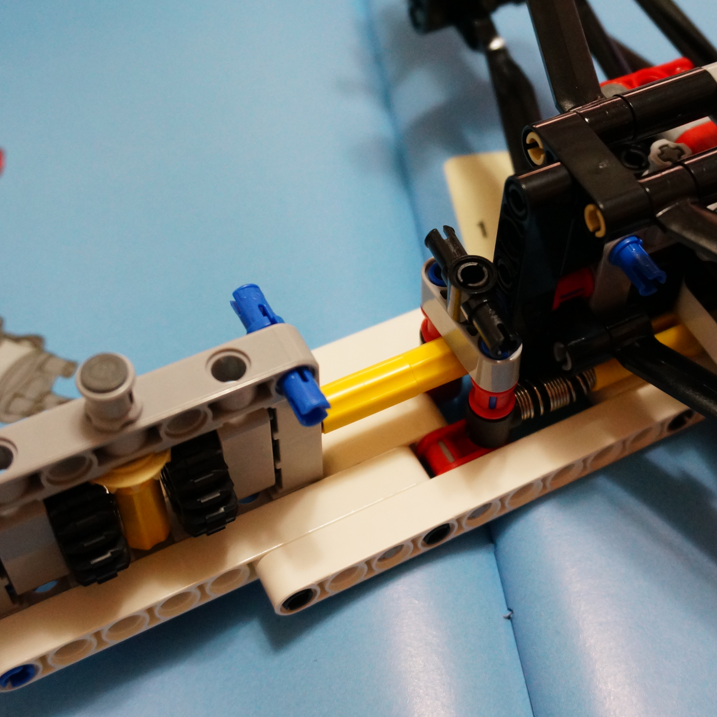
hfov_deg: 33.0
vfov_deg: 33.3
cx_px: 500
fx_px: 1195
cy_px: 301
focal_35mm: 51
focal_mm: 22
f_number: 4.5
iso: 1600
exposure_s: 1/40
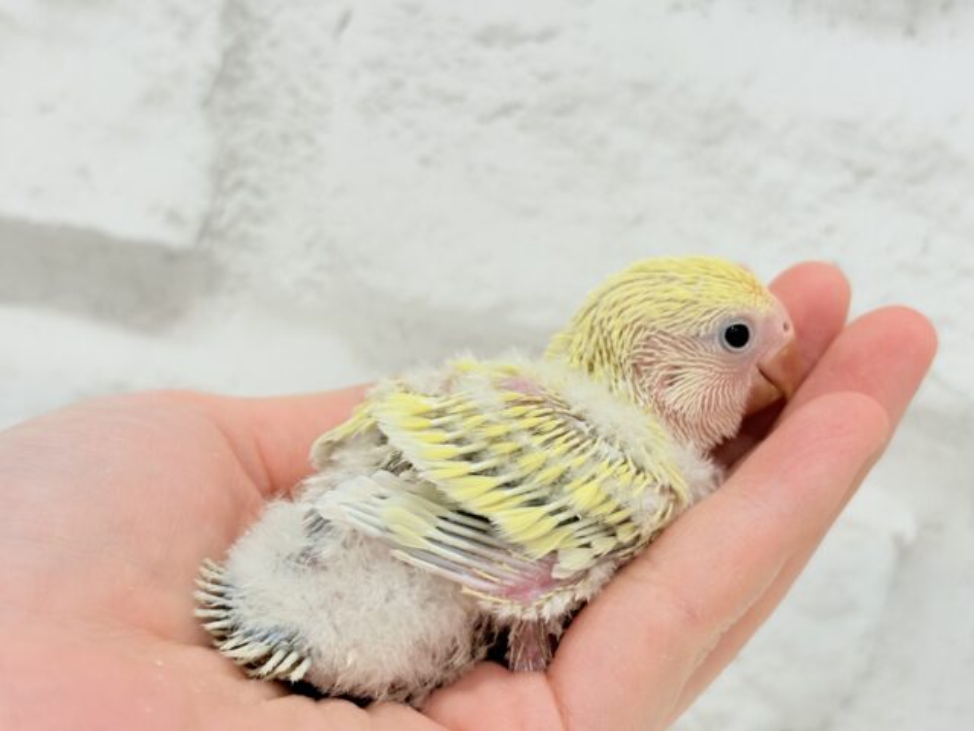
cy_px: 366
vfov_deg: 28.0
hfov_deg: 36.8
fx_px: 1463
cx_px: 487
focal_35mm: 52
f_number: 1.6
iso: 40
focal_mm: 5.96
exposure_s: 1/50
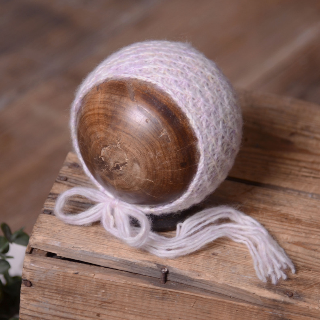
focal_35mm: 184
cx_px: 168
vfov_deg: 9.5
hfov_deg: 9.5
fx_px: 1921
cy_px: 161
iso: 200
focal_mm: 95
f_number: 4
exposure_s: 1/60
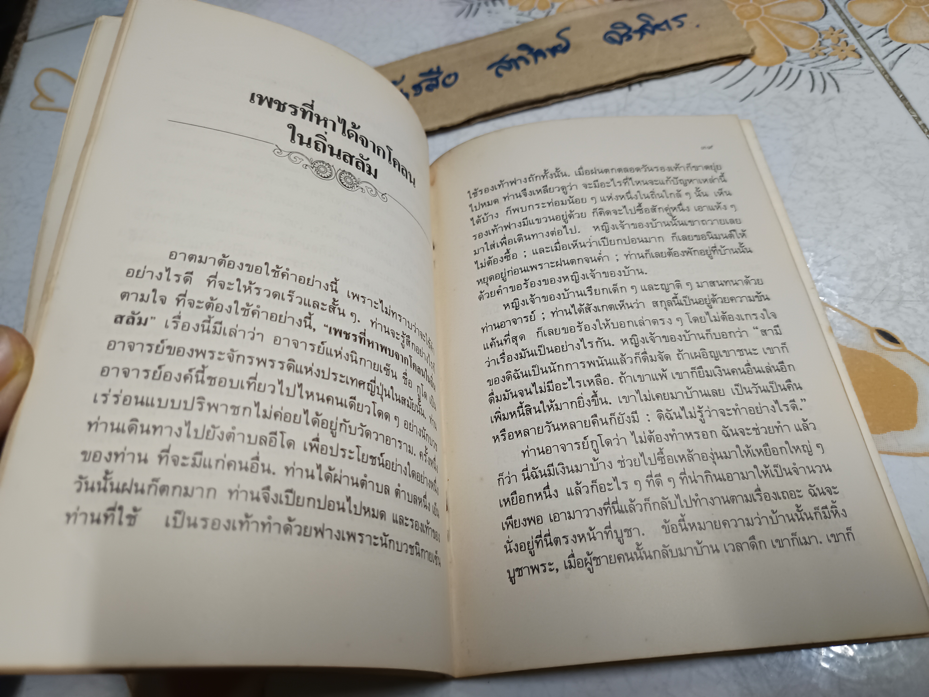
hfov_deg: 71.6
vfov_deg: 56.8
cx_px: 464
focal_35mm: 24
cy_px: 348
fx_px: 644
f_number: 1.7
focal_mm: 5.31
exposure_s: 1/33.3
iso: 843
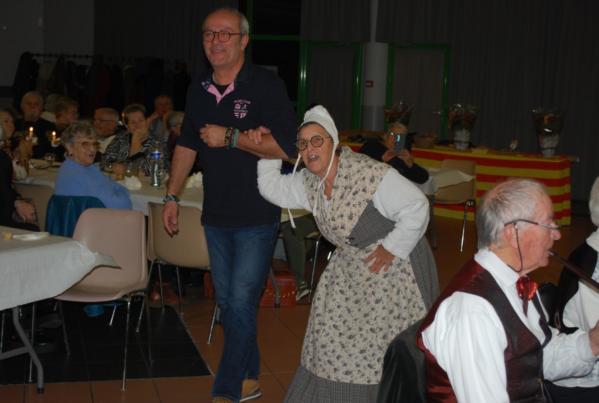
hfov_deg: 36.8
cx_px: 300
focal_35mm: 54
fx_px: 901
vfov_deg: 25.2
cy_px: 202
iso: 280
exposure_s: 1/60
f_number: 5.3
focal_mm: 36
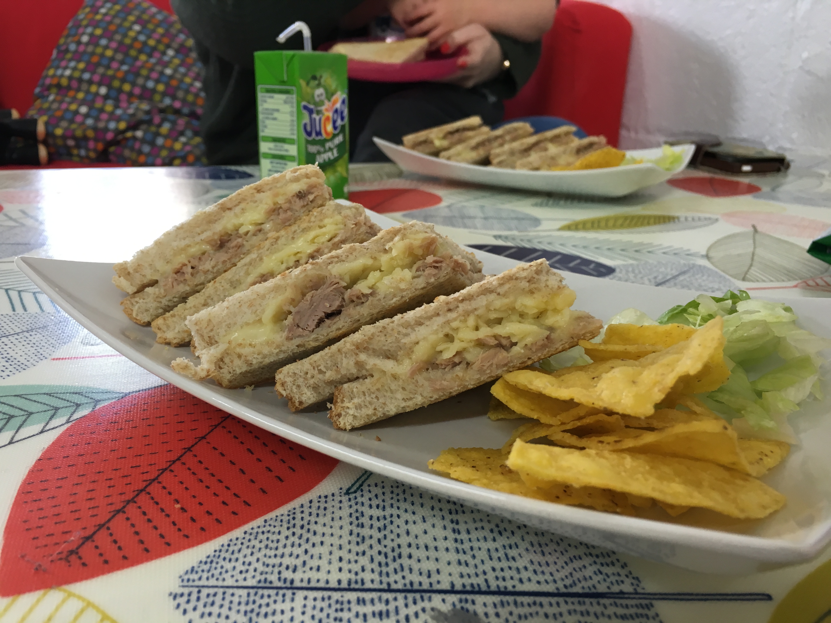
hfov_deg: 61.7
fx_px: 696
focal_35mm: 29
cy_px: 312
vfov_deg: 48.2
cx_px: 416
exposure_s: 1/33
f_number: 2.2
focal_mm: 4.15
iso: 64
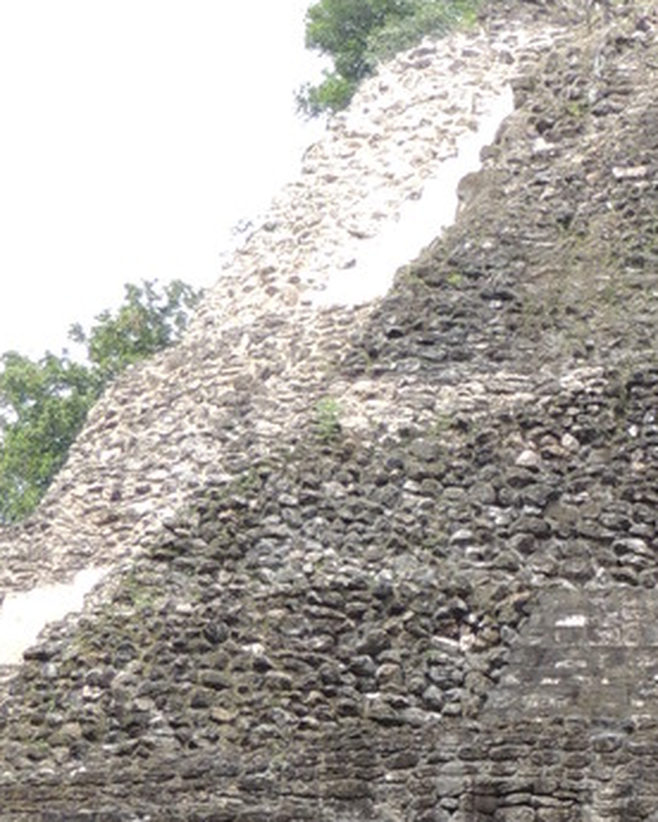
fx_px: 4138
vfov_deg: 11.1
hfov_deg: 8.8
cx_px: 1035
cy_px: 982
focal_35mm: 170
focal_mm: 8.3
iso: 125
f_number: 3.5
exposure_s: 1/250
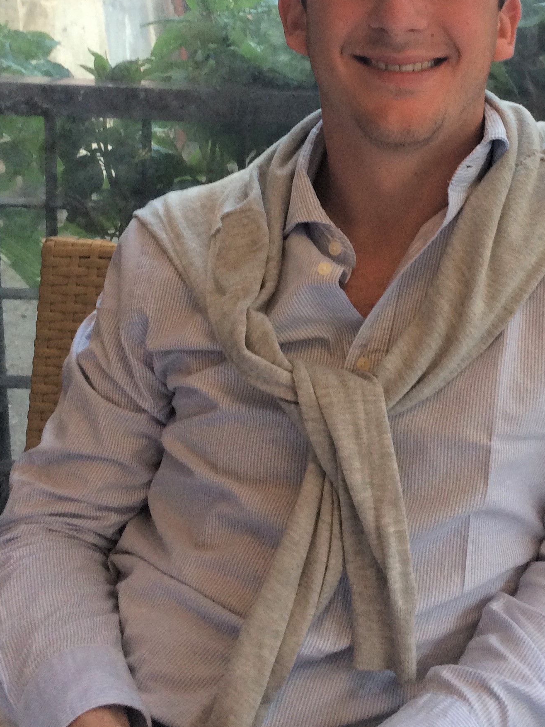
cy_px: 155
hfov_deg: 26.8
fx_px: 1133
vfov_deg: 34.5
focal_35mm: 54
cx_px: 393
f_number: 2.2
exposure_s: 1/33
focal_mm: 4.15
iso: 100
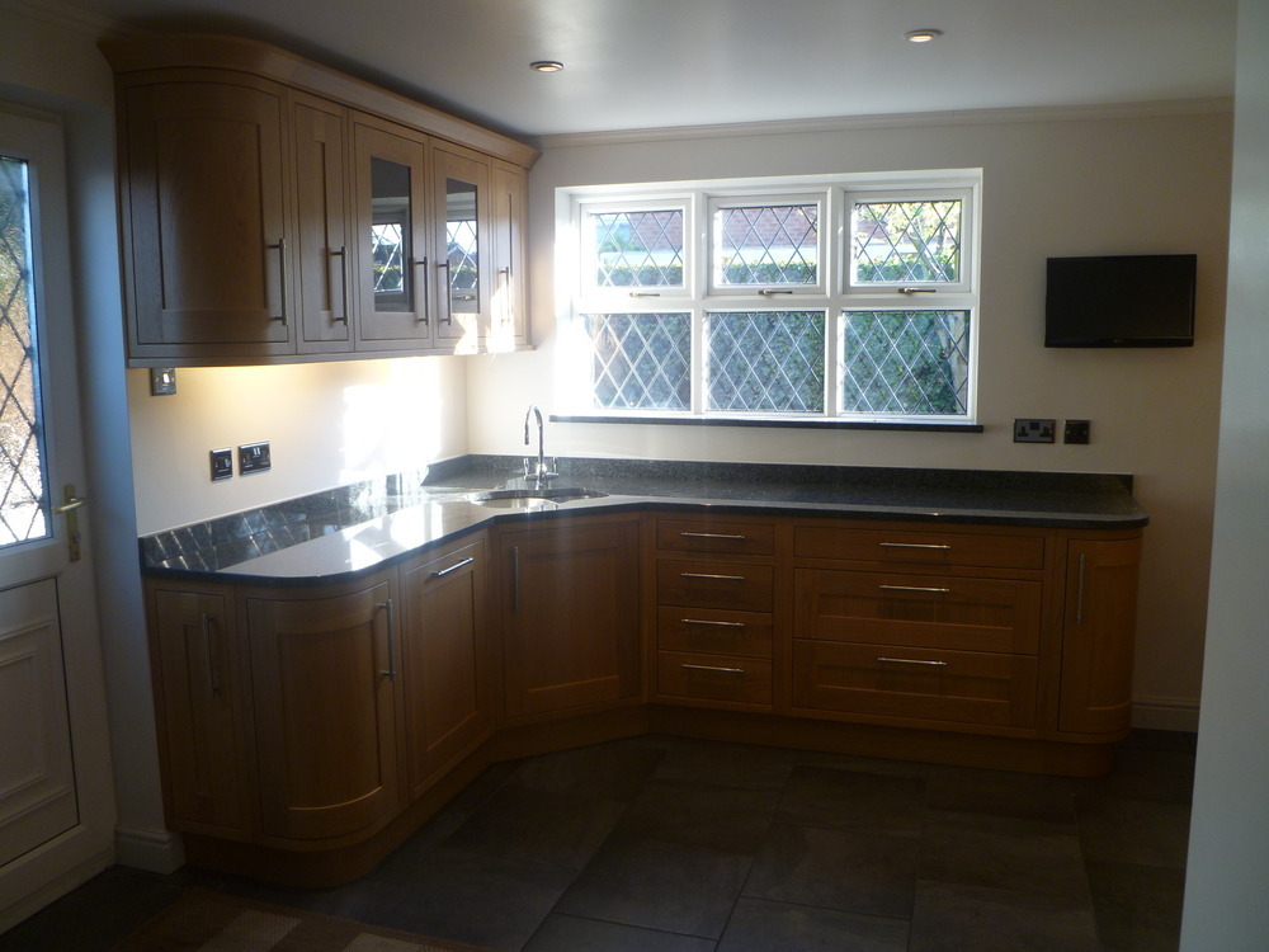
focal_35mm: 28
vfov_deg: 49.7
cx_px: 634
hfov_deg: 63.4
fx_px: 1026
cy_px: 476
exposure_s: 1/30
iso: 100
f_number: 3.3
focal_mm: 5
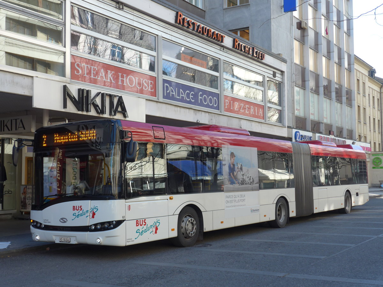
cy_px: 144
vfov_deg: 29.7
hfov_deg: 38.9
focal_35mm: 49
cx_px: 192
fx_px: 542
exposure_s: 1/250
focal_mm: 10.1
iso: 100
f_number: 3.2
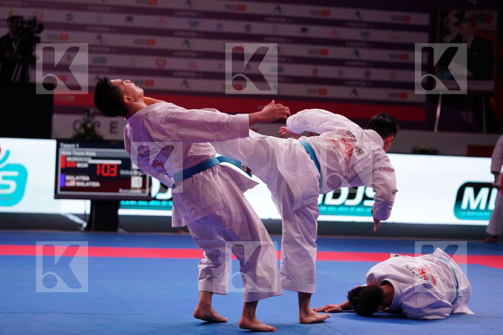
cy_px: 168
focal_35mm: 96
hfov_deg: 21.2
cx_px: 252
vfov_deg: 14.3
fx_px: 1341
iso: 1600
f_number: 2.8
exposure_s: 1/500
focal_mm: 96
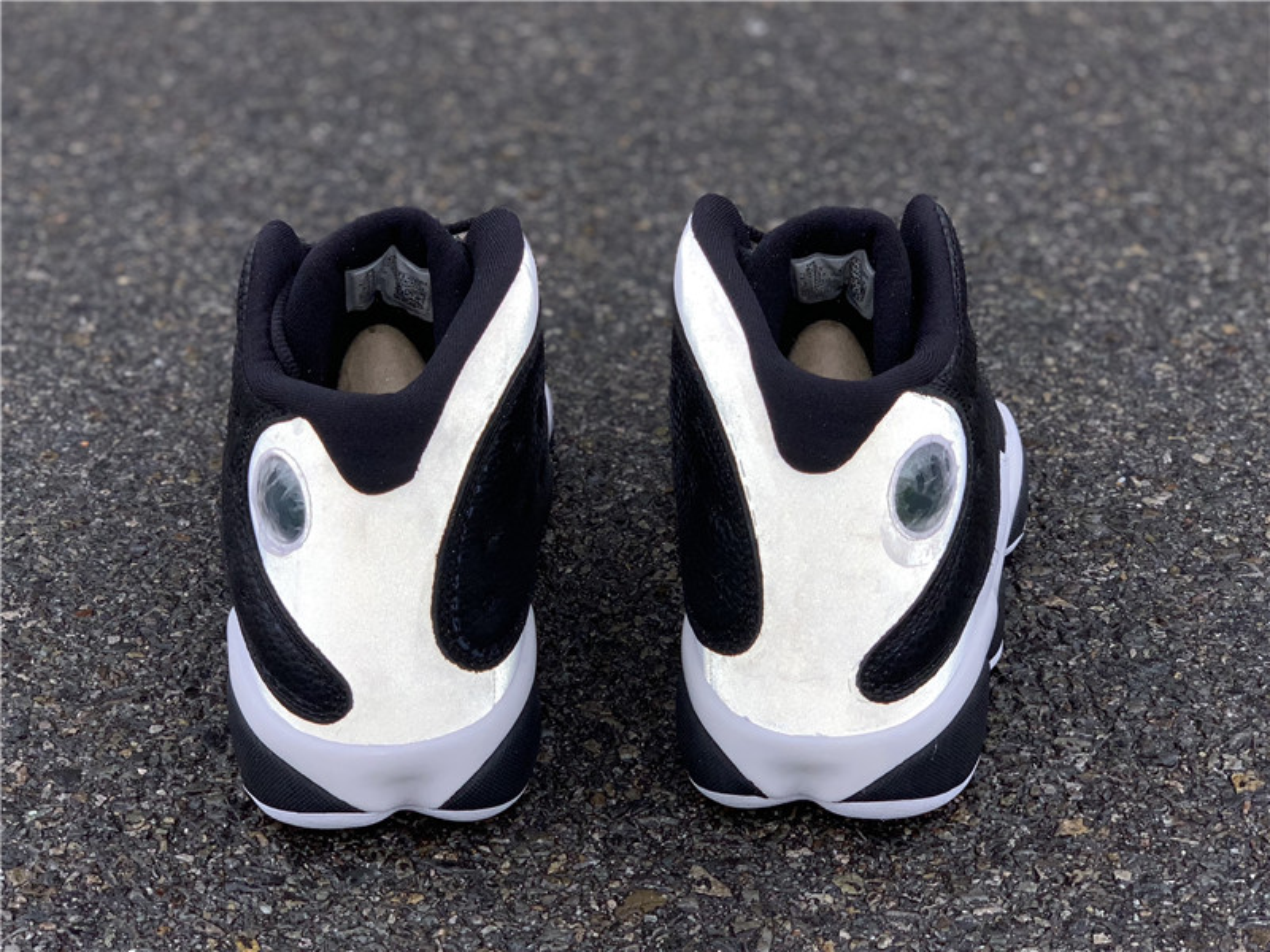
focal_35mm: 52
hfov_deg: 36.8
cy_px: 476
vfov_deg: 28.0
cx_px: 635
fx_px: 1908
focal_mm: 6
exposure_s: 1/122
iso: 25
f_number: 2.4
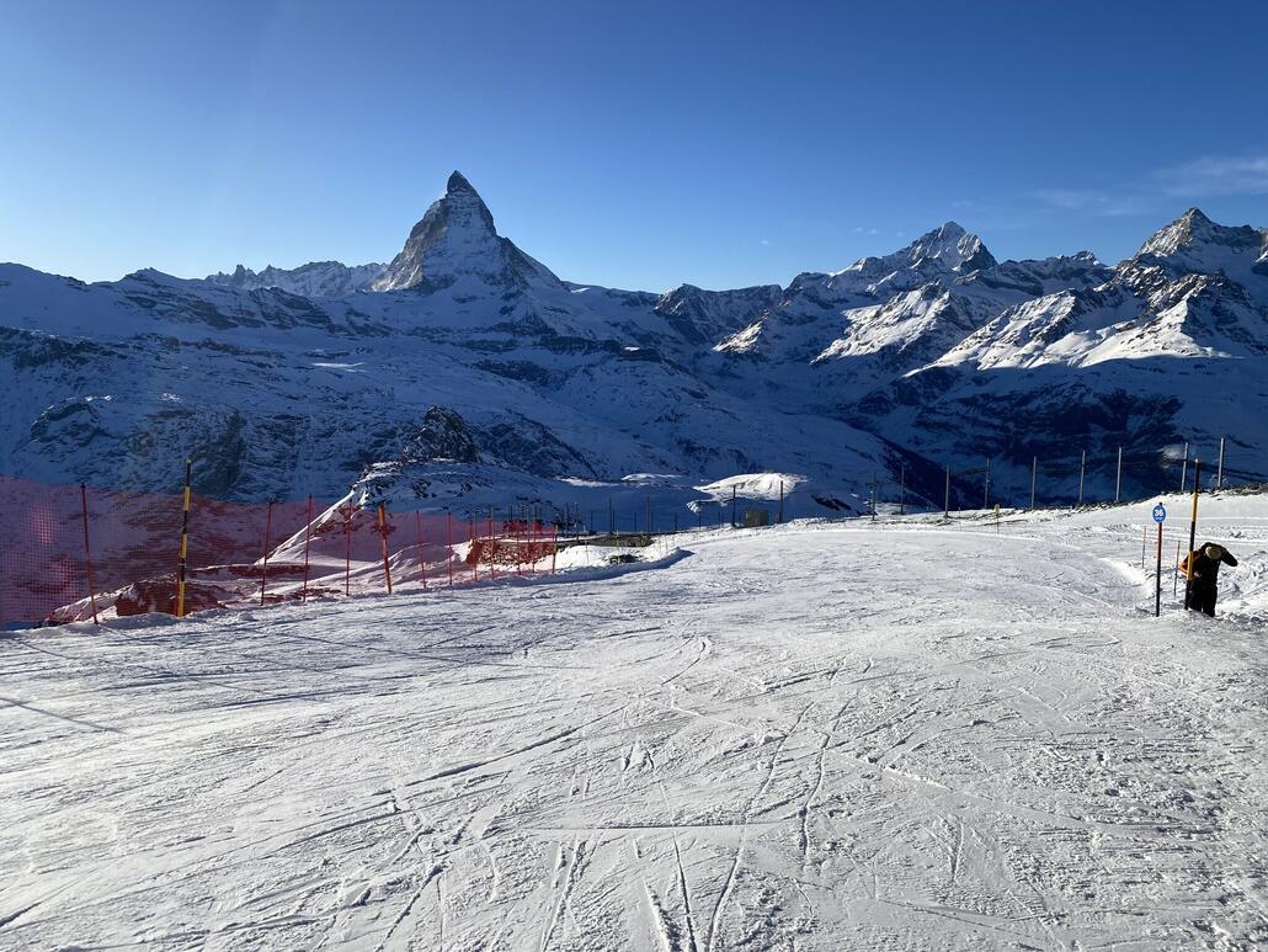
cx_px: 634
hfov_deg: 67.3
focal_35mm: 26
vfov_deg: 53.1
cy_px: 476
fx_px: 953
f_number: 1.8
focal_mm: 4.25
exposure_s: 1/5025
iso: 32
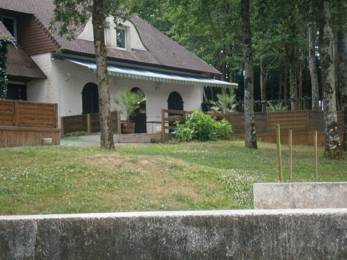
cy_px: 130
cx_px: 174
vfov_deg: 20.2
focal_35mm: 73
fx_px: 732
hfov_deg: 26.7
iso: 100
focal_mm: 13
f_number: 4.4
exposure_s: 1/50
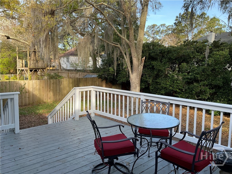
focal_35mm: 29
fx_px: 194
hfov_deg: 61.7
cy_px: 87
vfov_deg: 48.2
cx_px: 116
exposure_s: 1/162
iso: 16
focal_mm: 3
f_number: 1.8
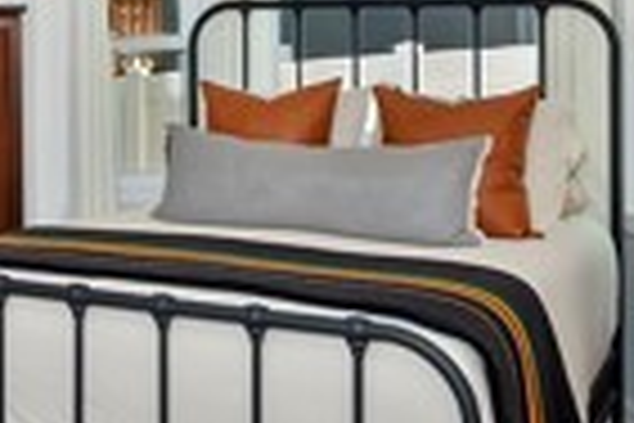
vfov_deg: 19.6
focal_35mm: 68
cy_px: 34
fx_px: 1197
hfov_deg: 28.4
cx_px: 54
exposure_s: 1/30
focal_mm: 10
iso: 400
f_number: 8
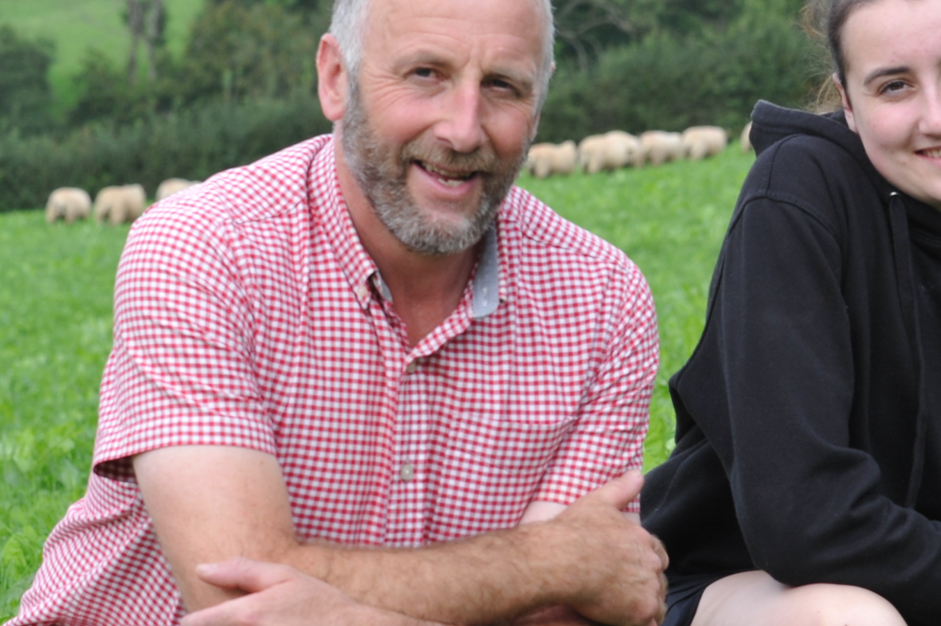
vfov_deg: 5.4
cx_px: 691
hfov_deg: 8.1
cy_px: 408
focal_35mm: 254
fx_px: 6636
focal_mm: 98
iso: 400
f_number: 9
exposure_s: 1/200
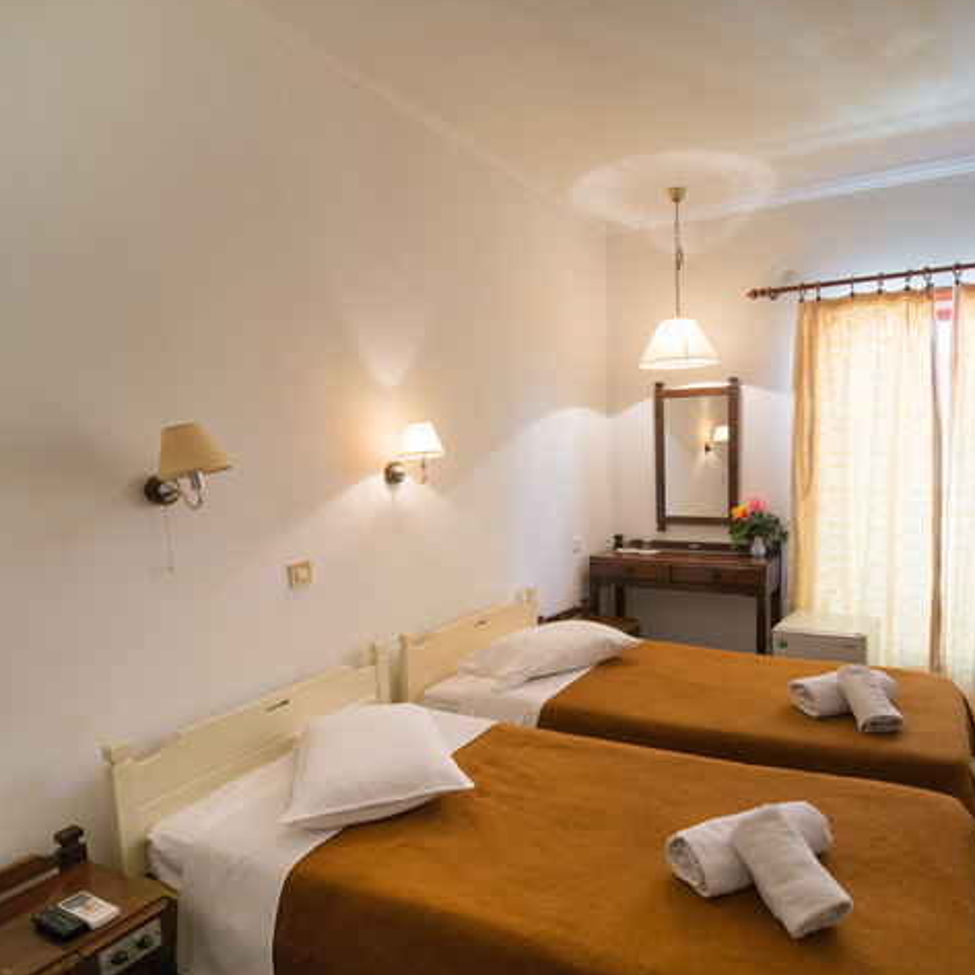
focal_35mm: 23
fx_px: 733
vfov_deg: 67.1
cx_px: 590
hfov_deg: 66.6
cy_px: 540
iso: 1000
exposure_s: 1/125
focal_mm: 16
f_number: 3.2
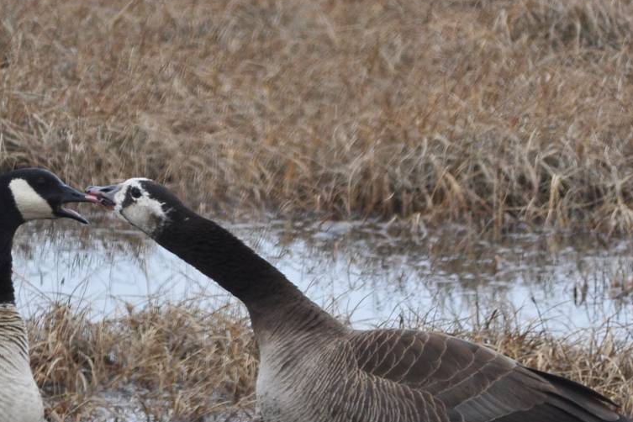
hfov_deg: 2.2
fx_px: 16791
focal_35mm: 955
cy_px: 357
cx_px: 132
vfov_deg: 1.4
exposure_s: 1/250
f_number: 10
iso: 250
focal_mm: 300
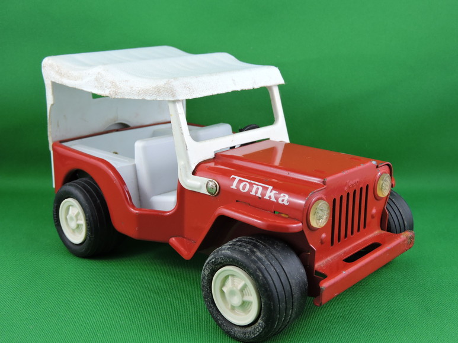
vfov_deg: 32.2
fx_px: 595
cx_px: 229
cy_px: 172
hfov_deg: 42.1
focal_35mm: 45
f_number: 4
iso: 125
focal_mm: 8.1
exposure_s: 1/30
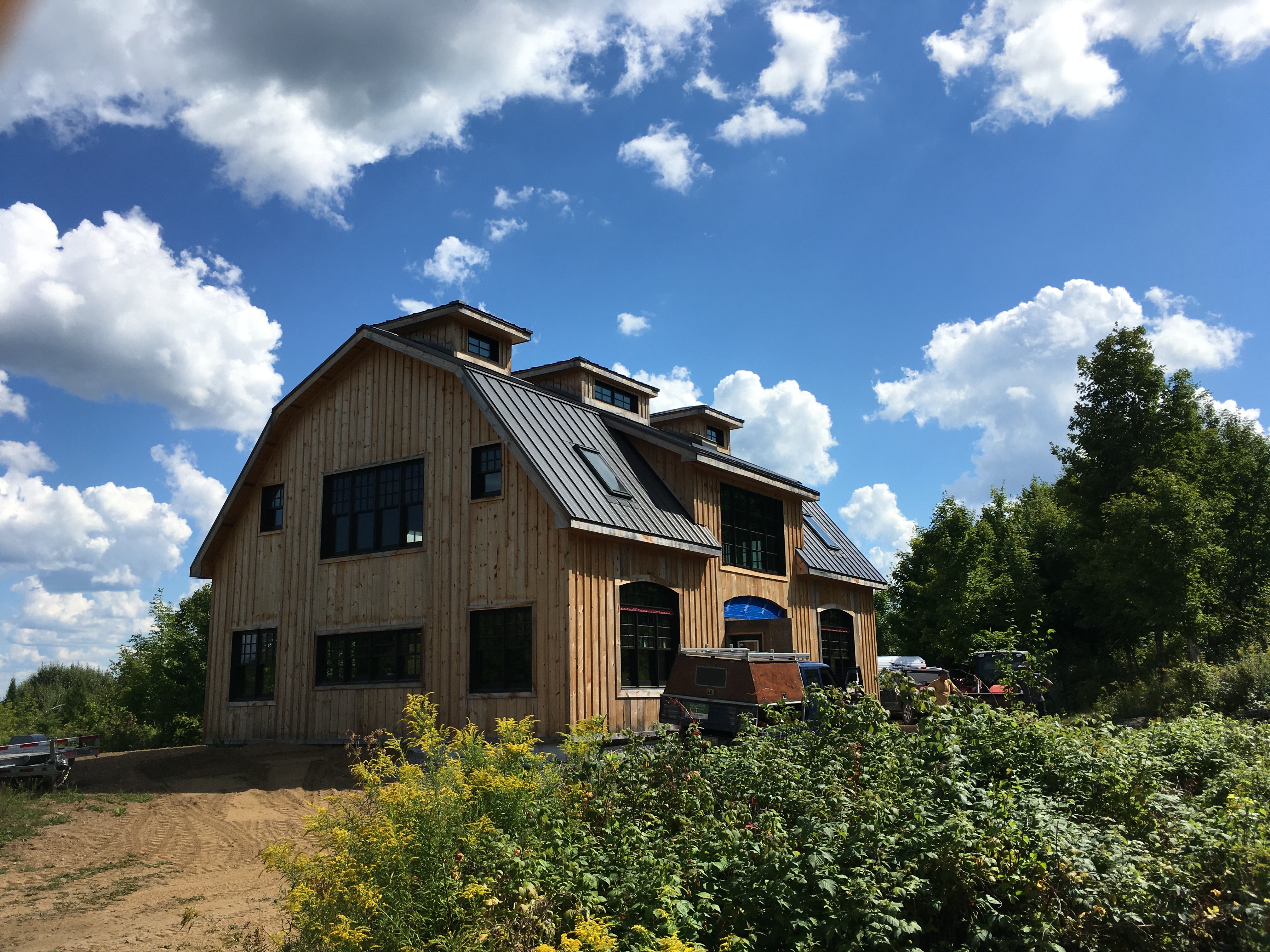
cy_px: 476
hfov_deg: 61.7
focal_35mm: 29
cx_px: 635
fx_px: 1064
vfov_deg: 48.2
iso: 25
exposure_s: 1/2262
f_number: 2.2
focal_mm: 4.15
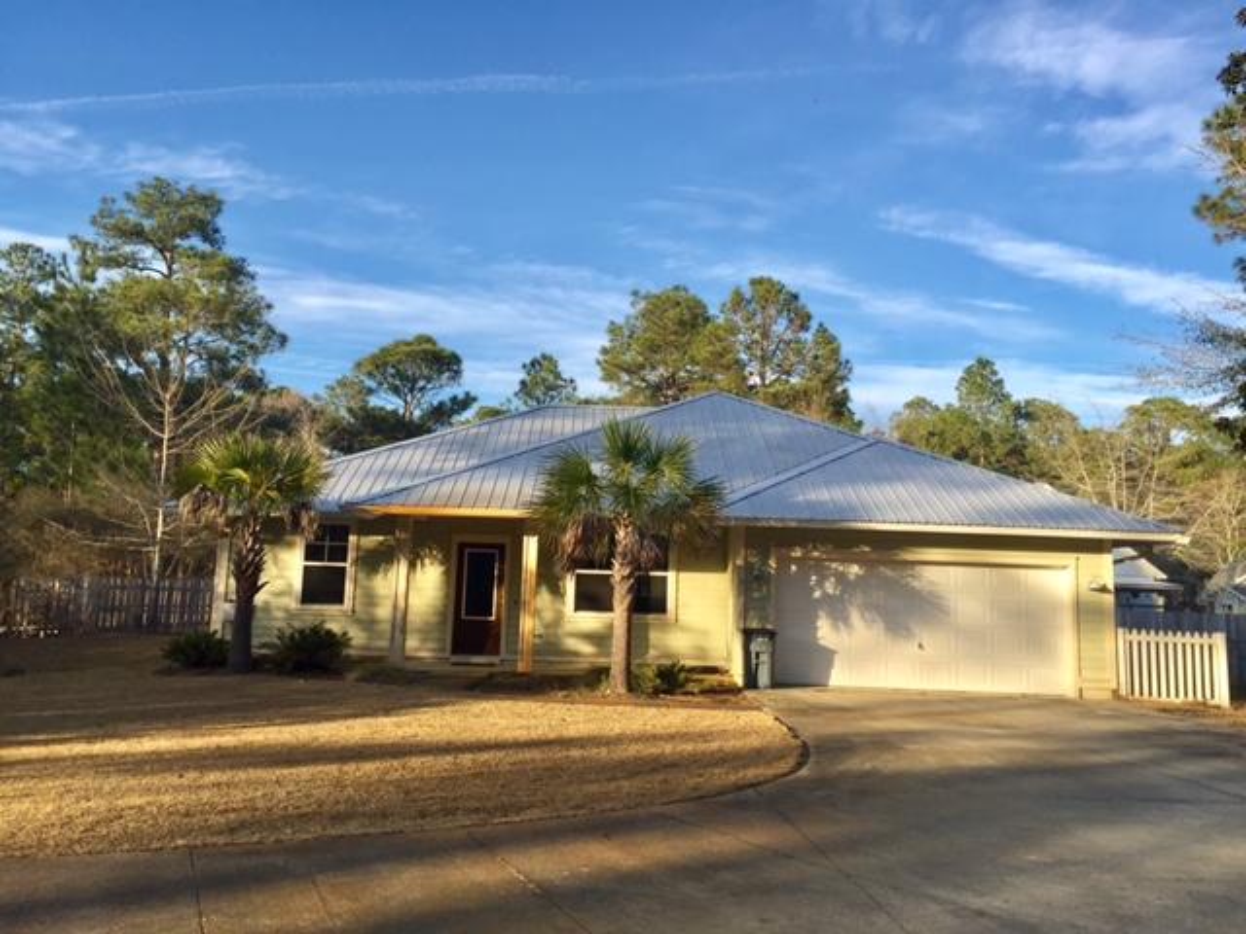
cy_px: 467
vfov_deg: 48.2
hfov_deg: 61.7
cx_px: 623
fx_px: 1044
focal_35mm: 29
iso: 32
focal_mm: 4.15
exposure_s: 1/860
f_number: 2.2
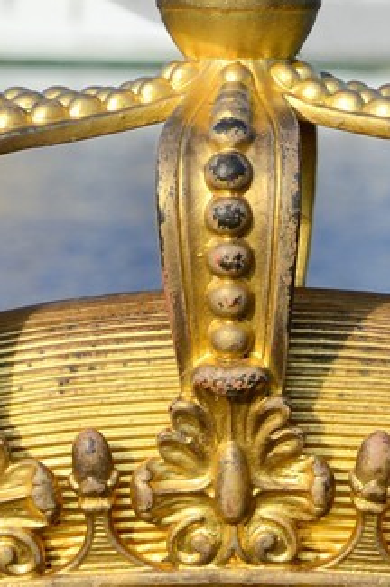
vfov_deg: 3.2
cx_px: 376
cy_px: -497
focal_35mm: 640
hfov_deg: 2.1
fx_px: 10421
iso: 200
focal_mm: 130
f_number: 10
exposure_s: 1/320
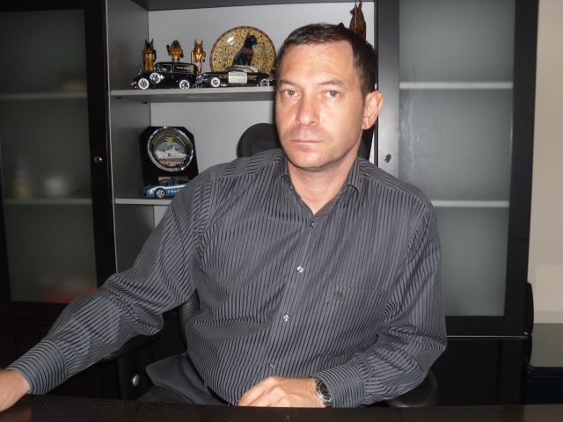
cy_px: 211
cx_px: 282
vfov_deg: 41.8
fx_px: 553
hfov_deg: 54.0
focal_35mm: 34
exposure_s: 1/45
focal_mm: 6
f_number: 2.8
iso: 100
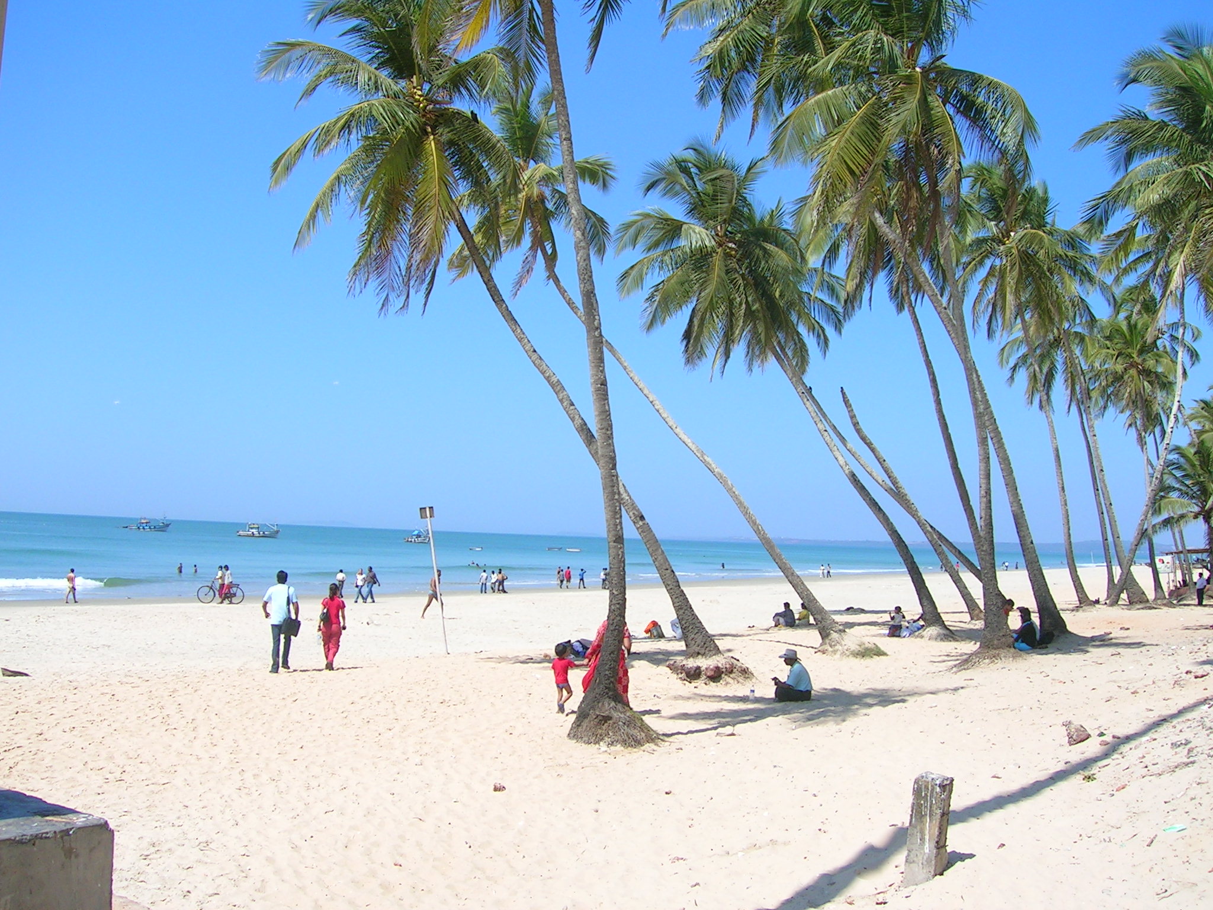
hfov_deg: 52.6
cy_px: 455
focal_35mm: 35
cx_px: 606
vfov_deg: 40.7
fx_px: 1226
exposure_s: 1/370
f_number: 4.8
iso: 50
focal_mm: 5.4
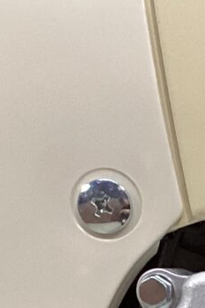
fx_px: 1513
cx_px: 566
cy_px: 590
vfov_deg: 10.7
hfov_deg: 7.1
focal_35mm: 177
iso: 160
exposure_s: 1/60
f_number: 2.4
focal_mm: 3.3
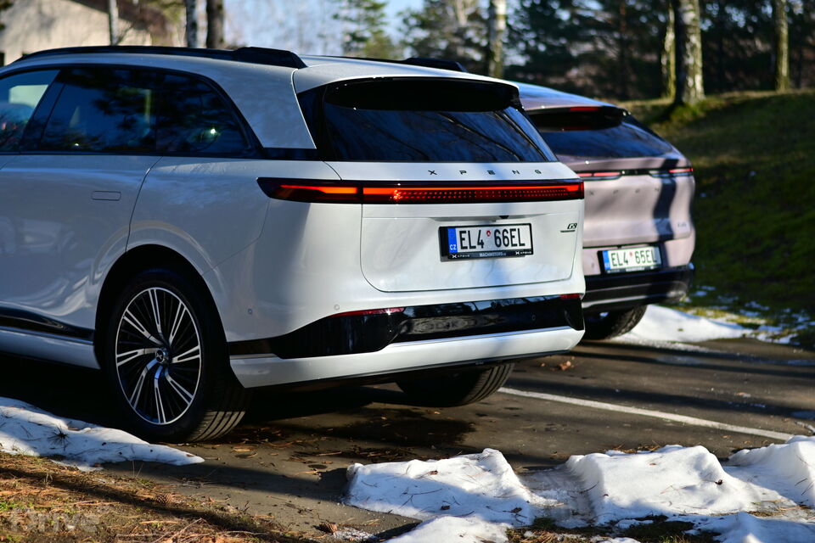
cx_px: 408
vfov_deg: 18.2
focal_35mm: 75
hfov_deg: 27.0
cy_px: 272
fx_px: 1698
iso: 100
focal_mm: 50
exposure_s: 1/4000
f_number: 2
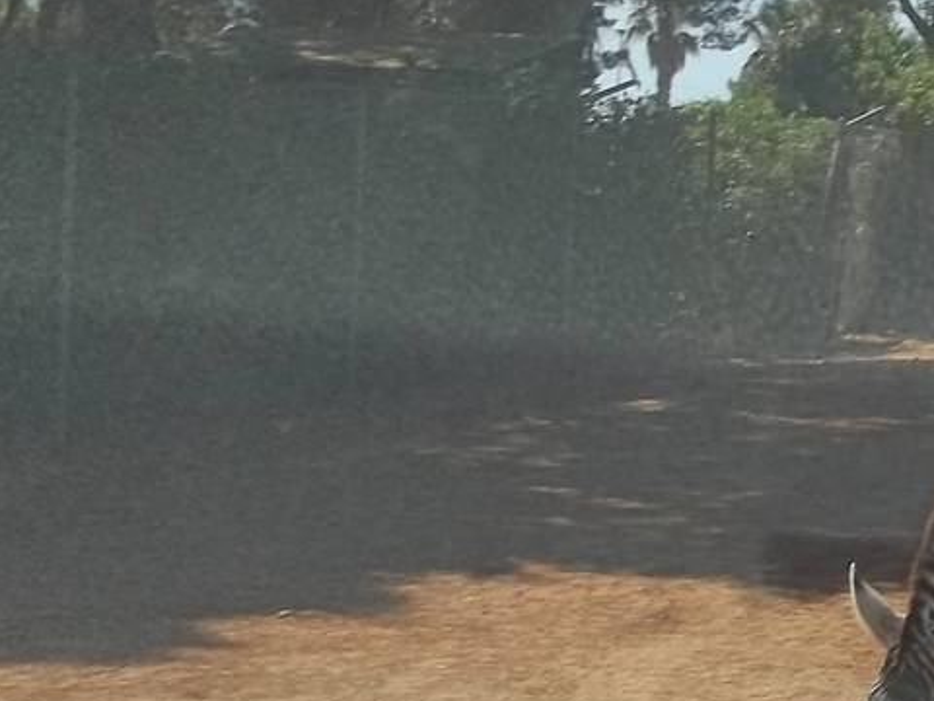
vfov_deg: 12.3
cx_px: 1354
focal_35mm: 120
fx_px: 3238
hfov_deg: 15.3
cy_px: 183
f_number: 8
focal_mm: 6.5
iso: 64
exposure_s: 1/160
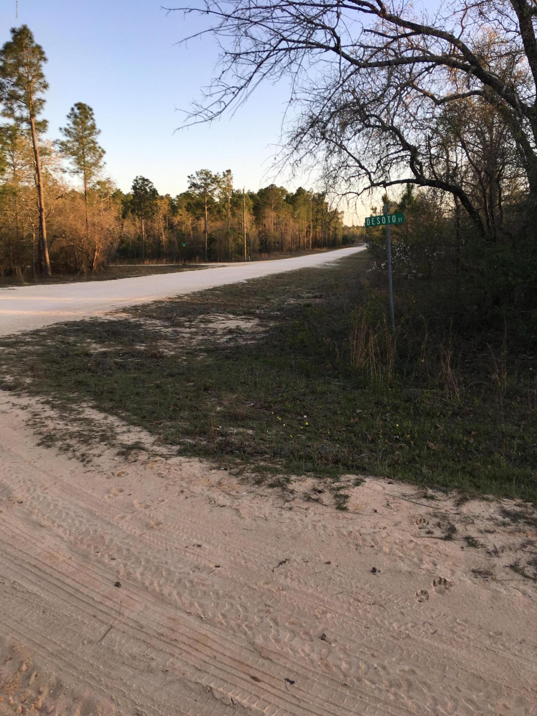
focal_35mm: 29
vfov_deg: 61.7
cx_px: 268
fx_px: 600
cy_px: 358
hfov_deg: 48.2
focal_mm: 4.15
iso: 25
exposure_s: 1/297
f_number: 2.2
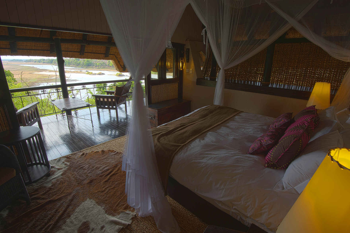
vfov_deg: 73.8
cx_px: 175
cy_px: 116
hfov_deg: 96.7
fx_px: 156
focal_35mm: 16
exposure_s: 1/6
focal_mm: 16
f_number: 11
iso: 400
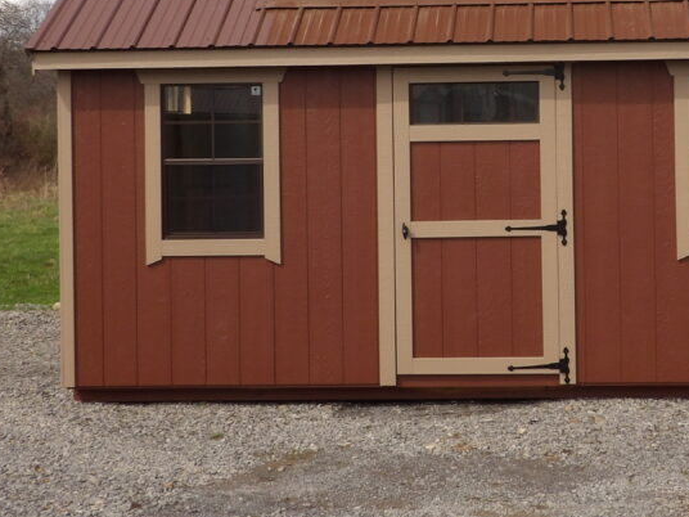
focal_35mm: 63
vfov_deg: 23.0
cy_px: 104
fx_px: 1254
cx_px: 503
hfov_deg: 30.3
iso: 100
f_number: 7.1
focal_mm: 5.9
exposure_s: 1/169
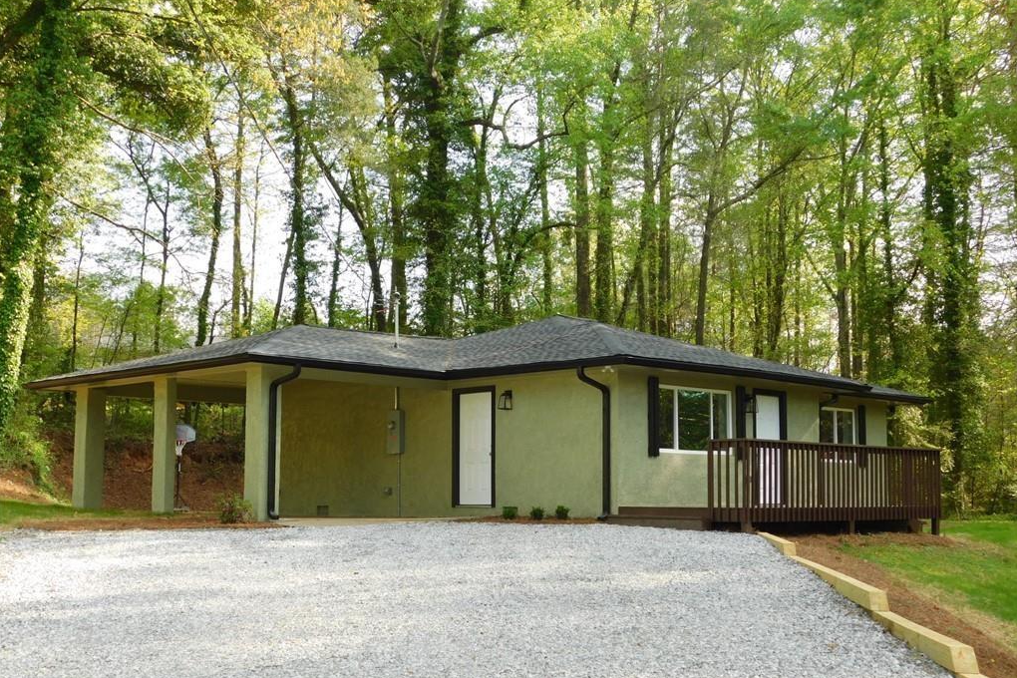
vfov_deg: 28.6
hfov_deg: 41.9
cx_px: 508
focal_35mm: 47
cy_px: 372
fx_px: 1328
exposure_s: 1/200
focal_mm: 8
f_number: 3.7
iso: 125
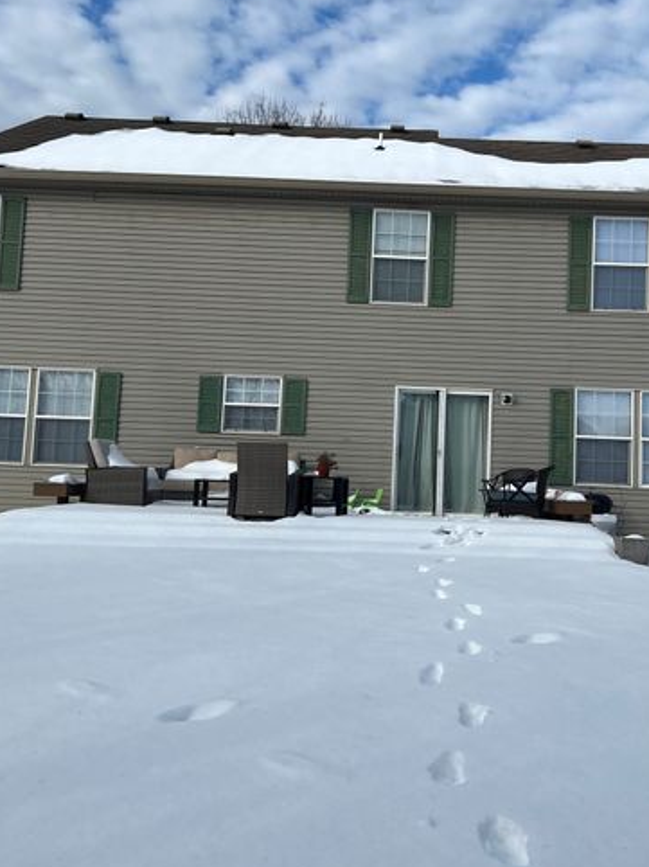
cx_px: 401
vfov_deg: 51.3
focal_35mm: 36
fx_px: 901
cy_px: 398
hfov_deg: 39.4
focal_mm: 5.7
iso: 50
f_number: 1.5
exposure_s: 1/6993
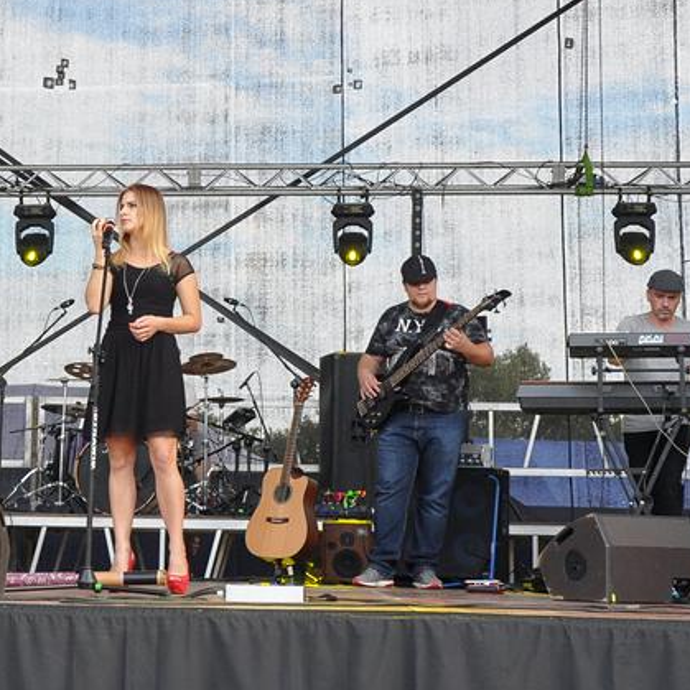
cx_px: 196
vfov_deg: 23.1
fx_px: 1688
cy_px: 340
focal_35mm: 75
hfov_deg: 22.9
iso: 1250
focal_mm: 29
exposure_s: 1/250
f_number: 8
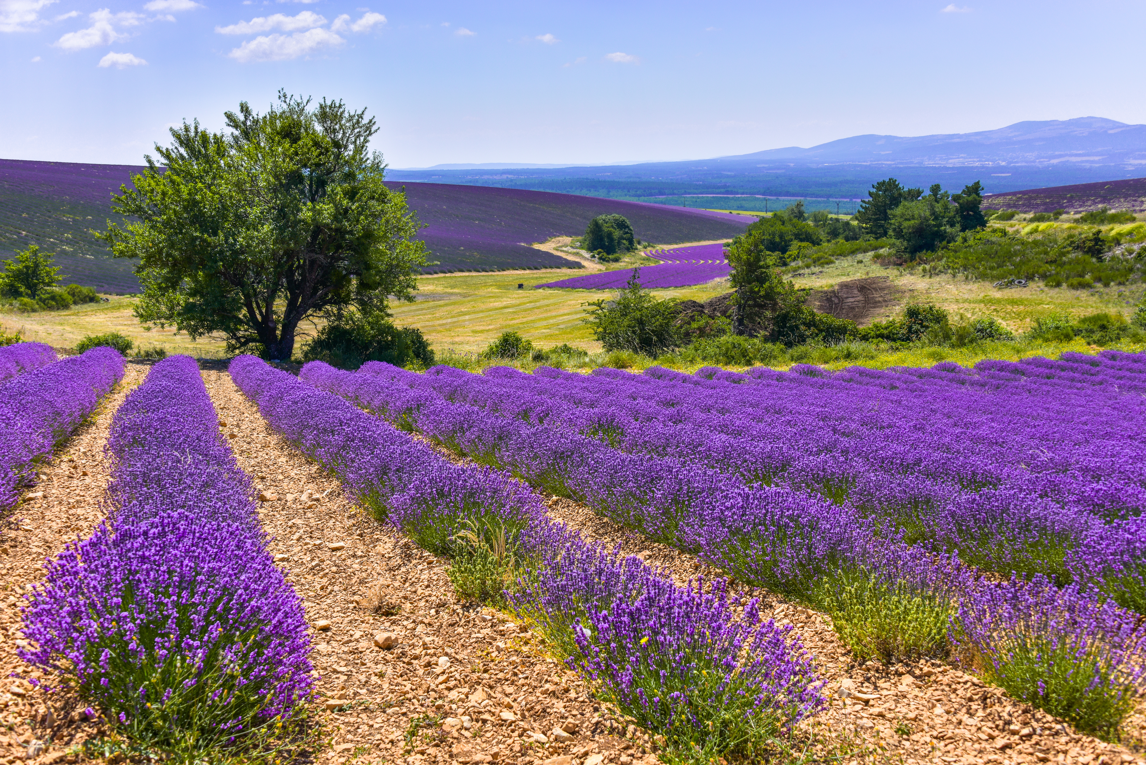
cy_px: 382
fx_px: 1274
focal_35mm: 40
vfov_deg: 33.4
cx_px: 573
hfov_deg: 48.4
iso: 64
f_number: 9
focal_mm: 40
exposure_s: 1/125
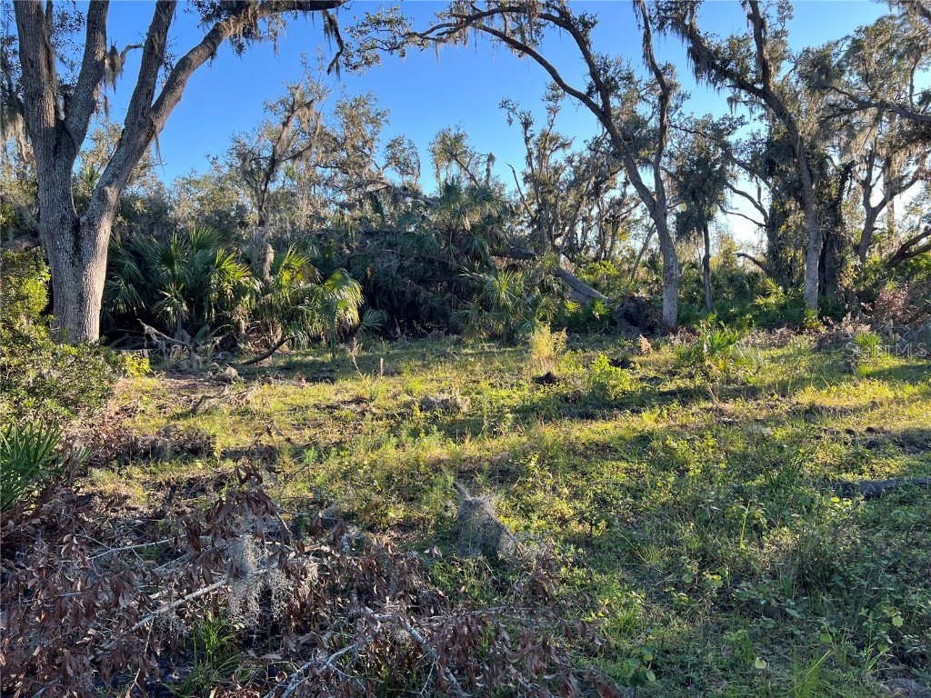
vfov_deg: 53.1
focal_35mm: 26
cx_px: 466
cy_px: 349
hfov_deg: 67.3
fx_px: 699
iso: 50
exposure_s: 1/541
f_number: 1.5
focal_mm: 5.7
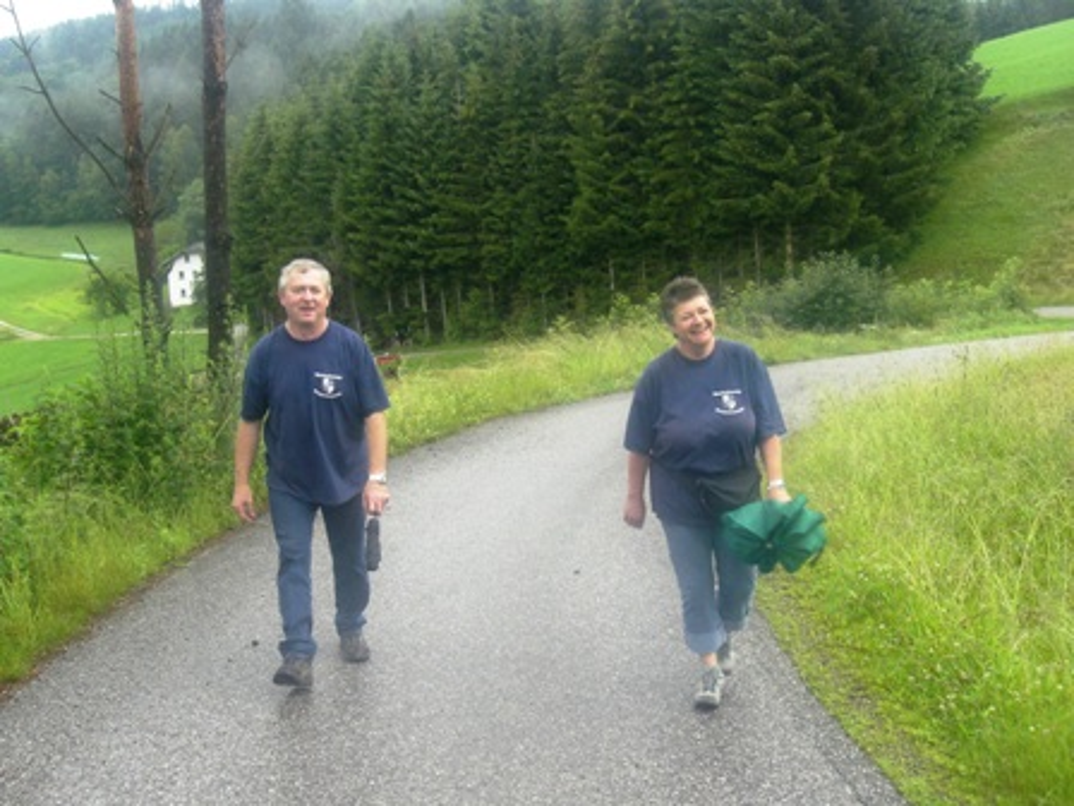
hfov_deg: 49.0
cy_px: 403
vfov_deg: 37.7
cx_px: 537
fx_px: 1179
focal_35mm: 38
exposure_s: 1/100
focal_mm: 6.3
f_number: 3.1
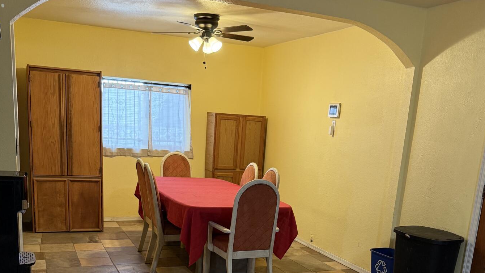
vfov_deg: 29.1
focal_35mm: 39
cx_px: 244
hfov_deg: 51.6
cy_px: 249
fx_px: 502
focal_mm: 6.76
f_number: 1.78
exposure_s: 1/60
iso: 250
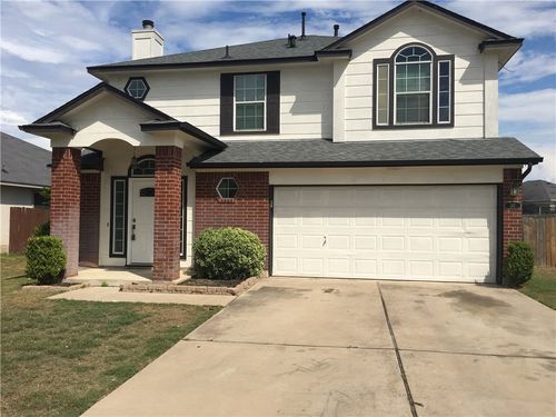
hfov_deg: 61.7
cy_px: 208
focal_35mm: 29
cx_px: 278
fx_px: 466
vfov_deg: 48.2
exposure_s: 1/2747
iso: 25
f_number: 2.2
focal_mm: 4.15
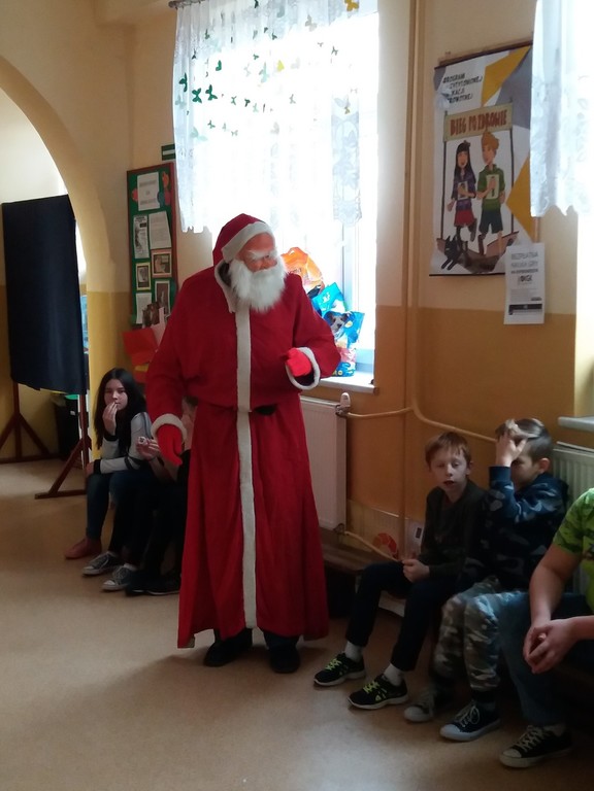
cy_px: 396
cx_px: 297
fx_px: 641
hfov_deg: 49.7
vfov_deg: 63.4
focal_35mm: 28
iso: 160
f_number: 1.9
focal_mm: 3.7
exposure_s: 1/25
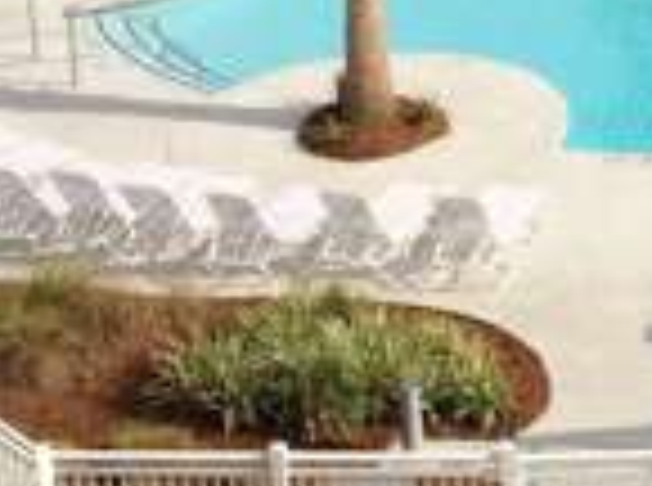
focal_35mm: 137
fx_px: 2574
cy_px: -126
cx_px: 951
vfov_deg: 10.6
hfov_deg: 13.7
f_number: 2.2
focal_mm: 4.15
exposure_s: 1/2160
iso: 32
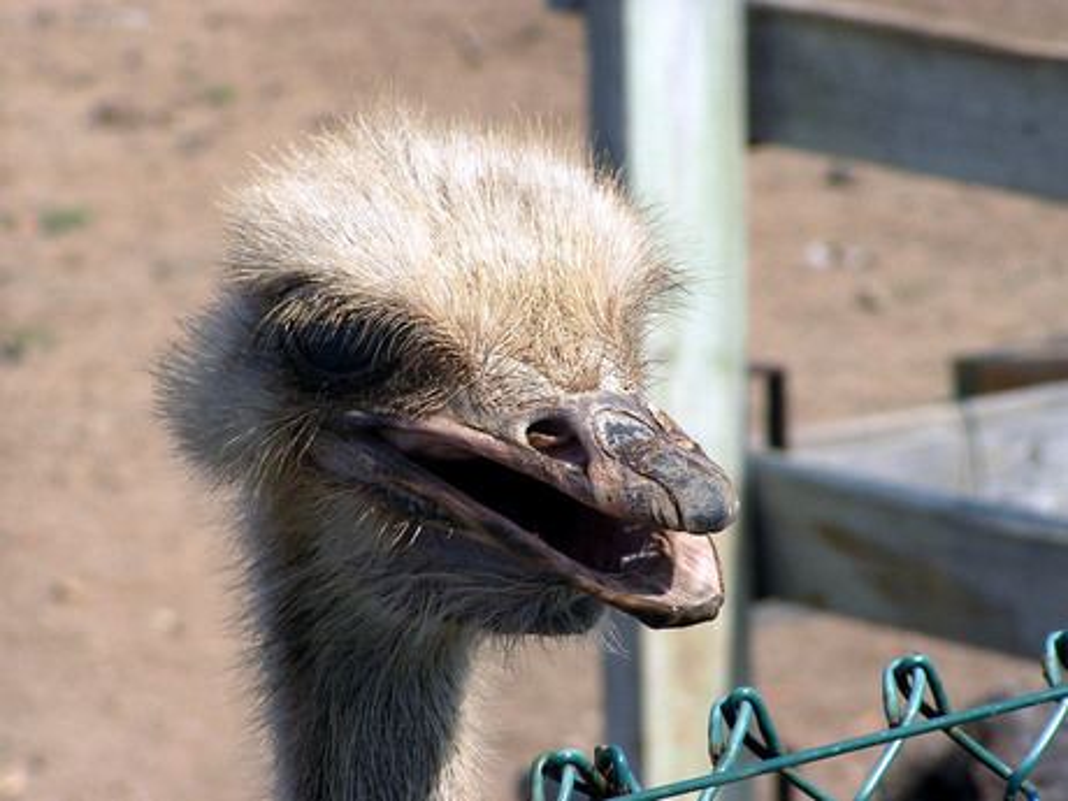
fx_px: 6973
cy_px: 400
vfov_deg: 6.6
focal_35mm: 226
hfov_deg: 8.8
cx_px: 534
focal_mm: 34.5
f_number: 5
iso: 50
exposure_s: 1/400
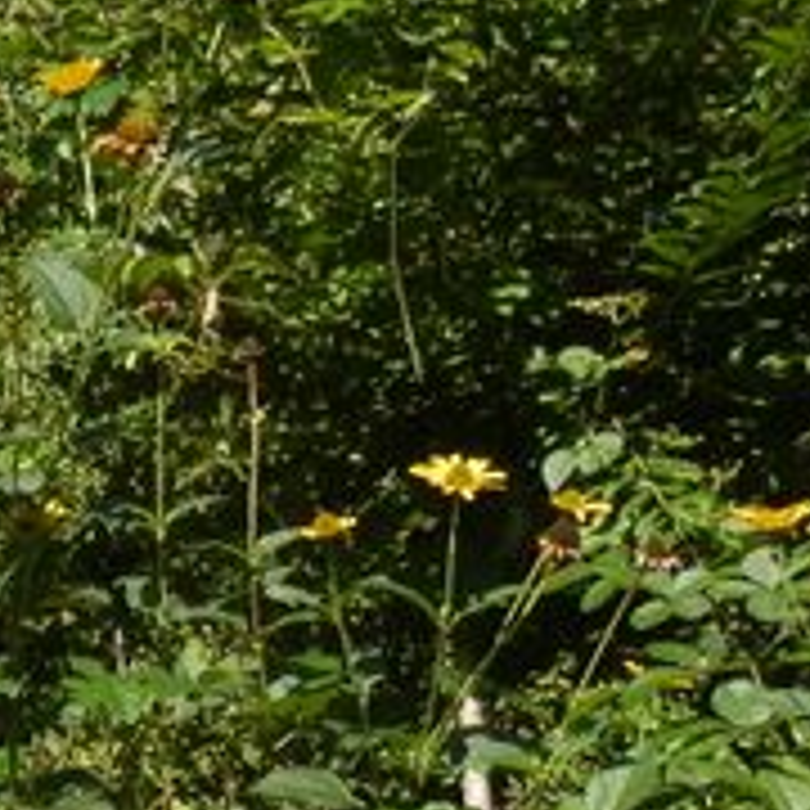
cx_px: -526
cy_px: 968
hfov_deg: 15.8
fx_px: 2594
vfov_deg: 17.0
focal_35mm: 98
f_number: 3
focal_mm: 4.5
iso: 80
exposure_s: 1/640
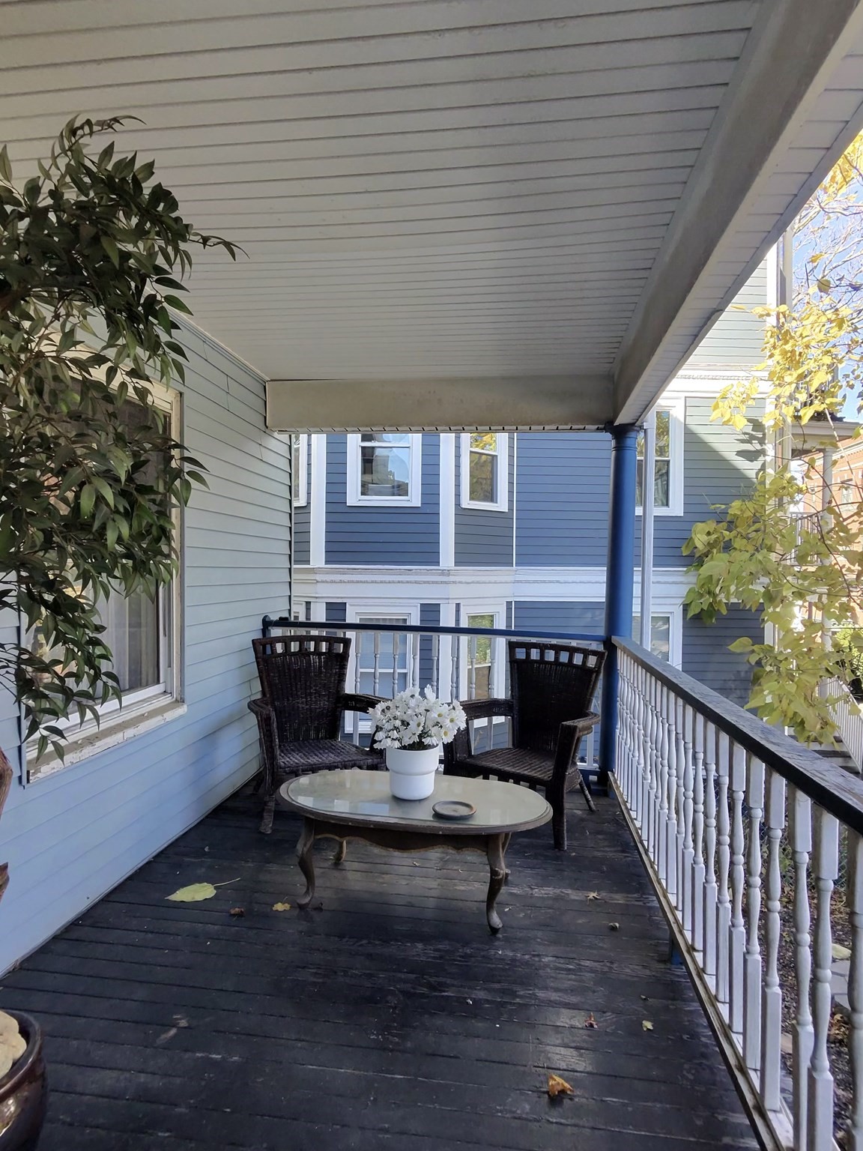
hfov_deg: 89.9
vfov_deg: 106.2
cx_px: 432
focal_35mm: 13
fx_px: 432
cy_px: 576
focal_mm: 2.24
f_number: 2.2
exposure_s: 1/123
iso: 54
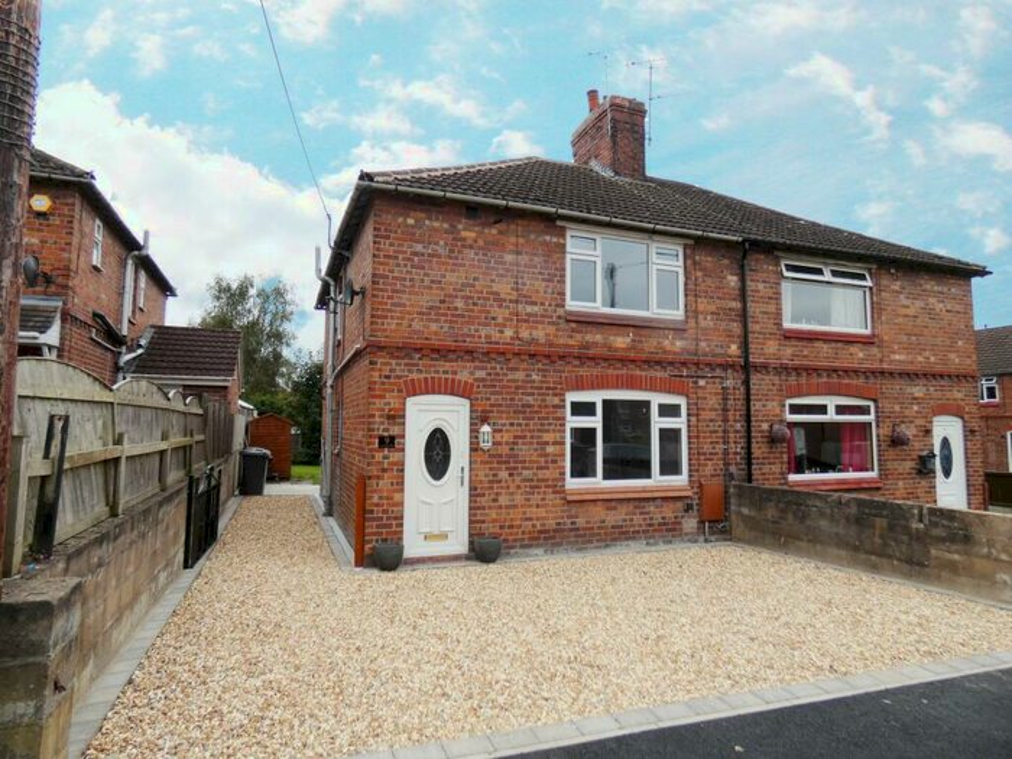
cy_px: 380
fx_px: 585
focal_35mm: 20
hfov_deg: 81.7
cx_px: 506
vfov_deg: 66.0
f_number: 2.8
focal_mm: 3.6
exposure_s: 1/400
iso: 80
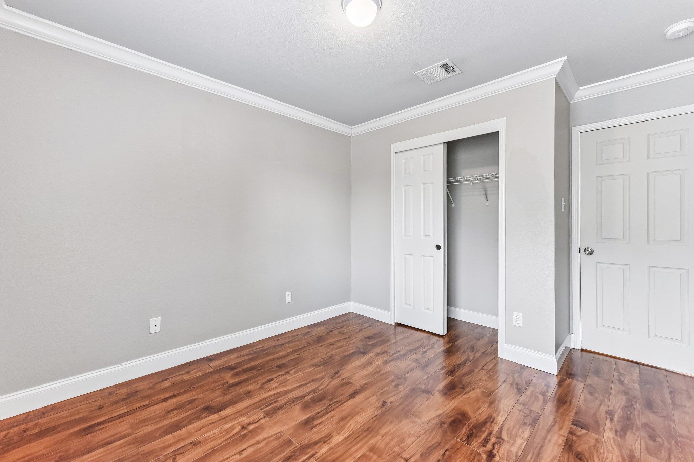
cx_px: 347
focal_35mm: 14
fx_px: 270
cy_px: 231
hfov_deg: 104.3
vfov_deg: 81.2
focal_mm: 14
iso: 720
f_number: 8
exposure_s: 1/15
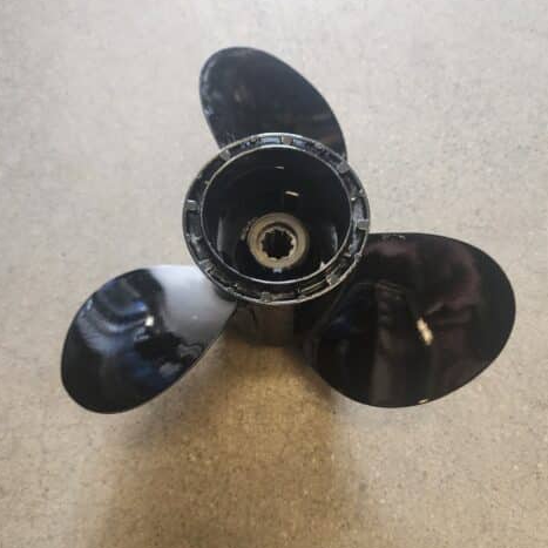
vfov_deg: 55.6
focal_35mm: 29
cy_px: 289
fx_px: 519
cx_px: 286
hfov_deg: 55.6
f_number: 1.8
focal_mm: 6.4
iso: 250
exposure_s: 1/120
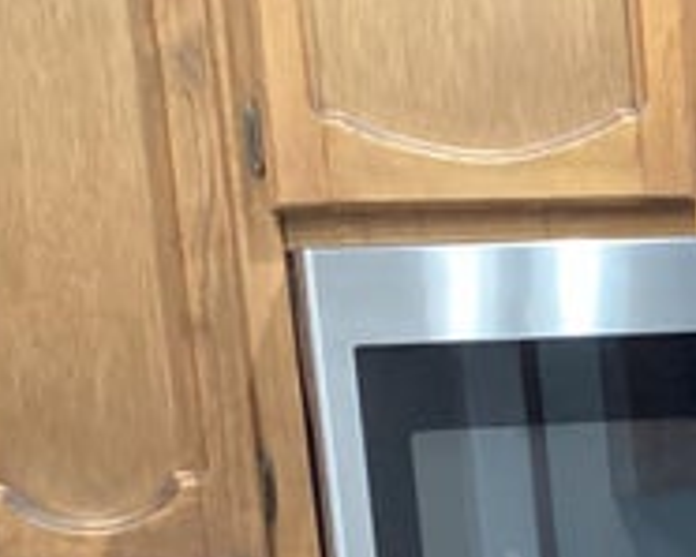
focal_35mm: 139
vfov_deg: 10.7
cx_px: 1188
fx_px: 2865
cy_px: 826
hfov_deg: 12.8
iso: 400
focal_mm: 3.3
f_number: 2.4
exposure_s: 1/40
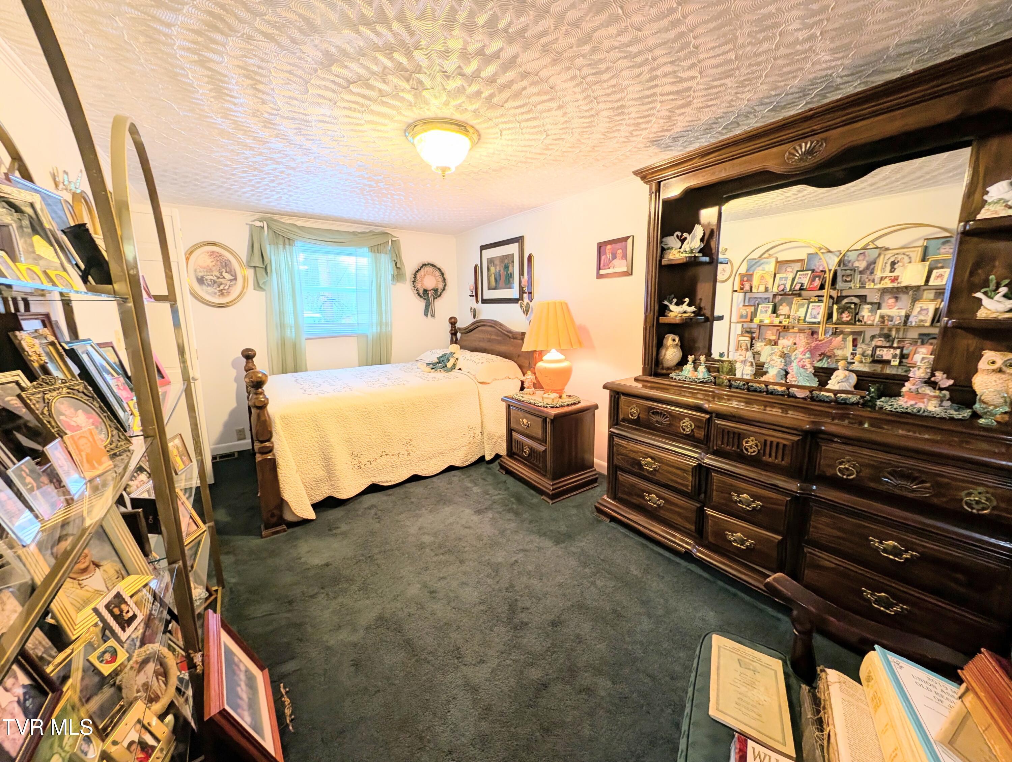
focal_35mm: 12
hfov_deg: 110.5
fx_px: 351
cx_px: 506
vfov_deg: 94.6
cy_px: 381
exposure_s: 1/30
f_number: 1.95
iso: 64
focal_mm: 2.23
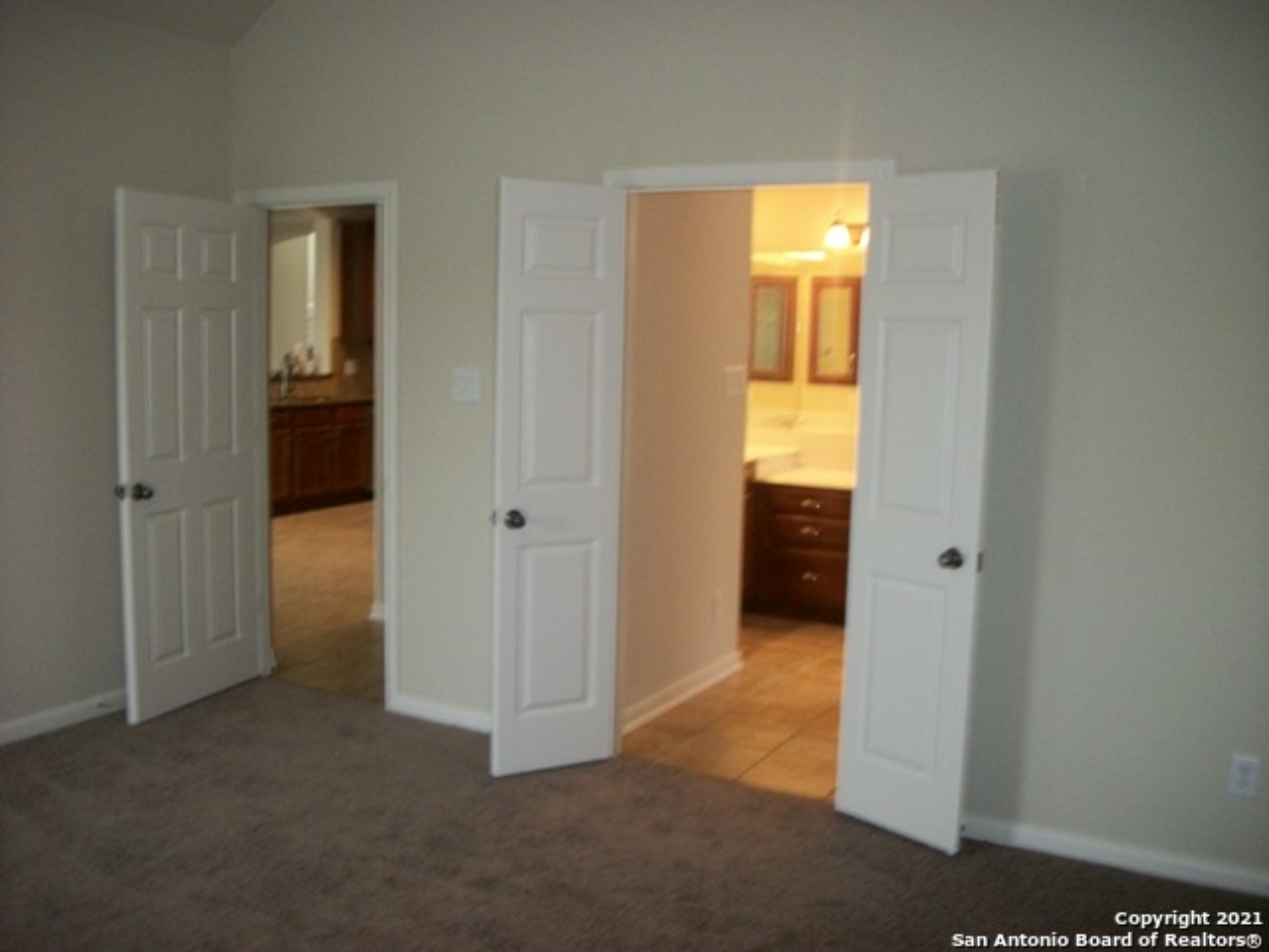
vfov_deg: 44.2
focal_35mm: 32
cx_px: 634
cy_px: 476
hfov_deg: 56.8
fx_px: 1173
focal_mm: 5.7
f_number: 2.9
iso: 160
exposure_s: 1/30
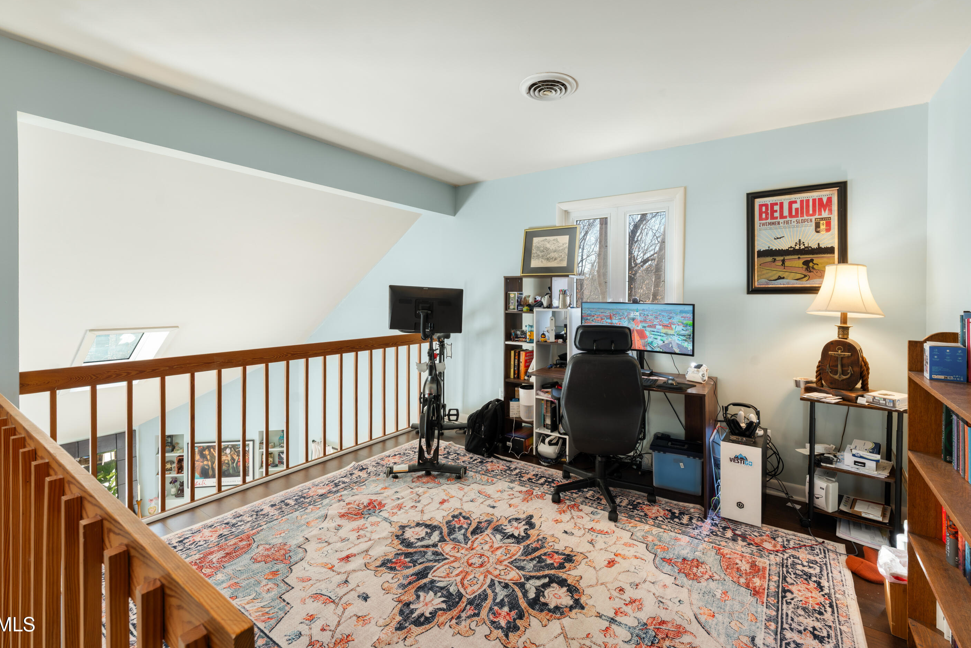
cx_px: 500
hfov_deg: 100.4
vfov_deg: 77.3
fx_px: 405
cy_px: 309
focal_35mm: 15
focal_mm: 14
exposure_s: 1/4
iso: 100
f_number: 9
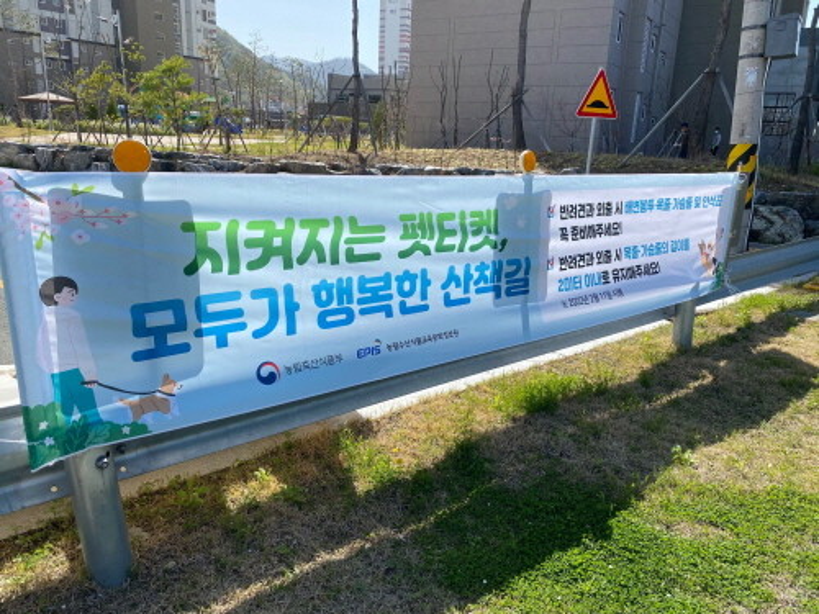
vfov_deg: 53.1
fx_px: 615
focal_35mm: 26
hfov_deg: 67.3
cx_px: 410
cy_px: 307
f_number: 1.8
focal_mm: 4.25
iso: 32
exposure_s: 1/2513
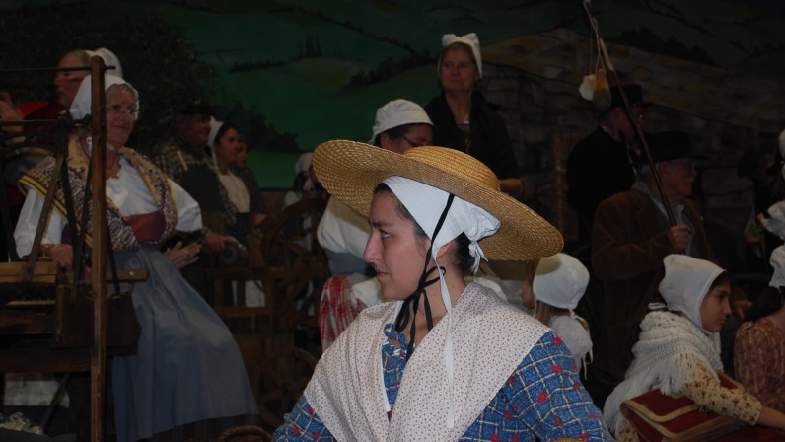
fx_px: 1187
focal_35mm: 57
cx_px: 392
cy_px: 232
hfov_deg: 36.6
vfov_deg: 21.1
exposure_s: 1/60
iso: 200
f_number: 5.3
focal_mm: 36
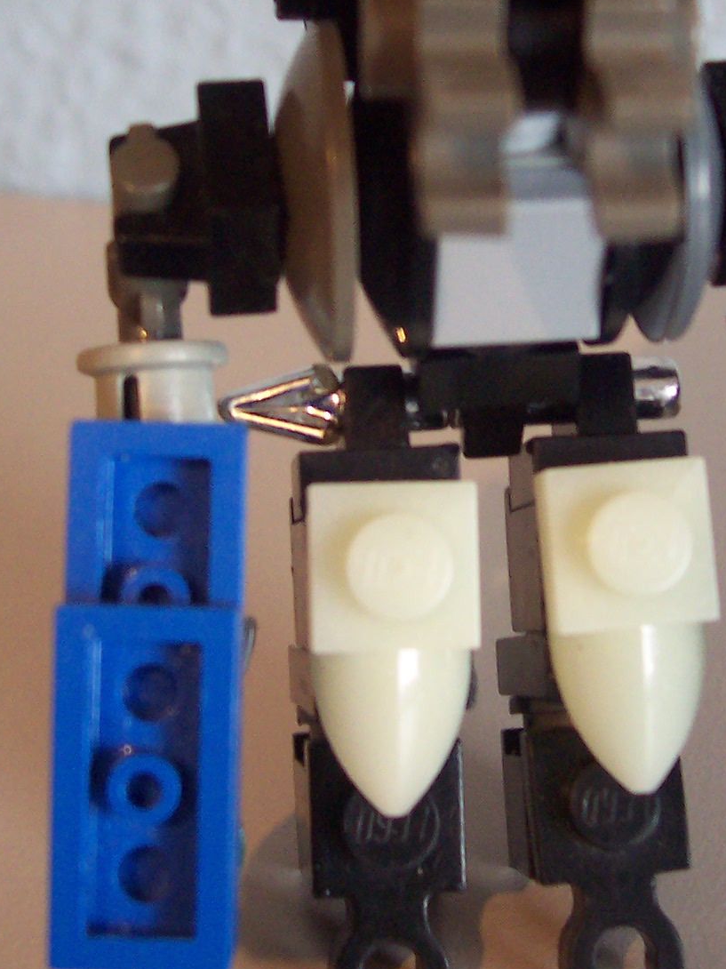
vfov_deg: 28.0
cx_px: 467
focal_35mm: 69
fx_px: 1930
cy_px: 348
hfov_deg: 21.2
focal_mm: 5.6
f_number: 2.8
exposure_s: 1/15
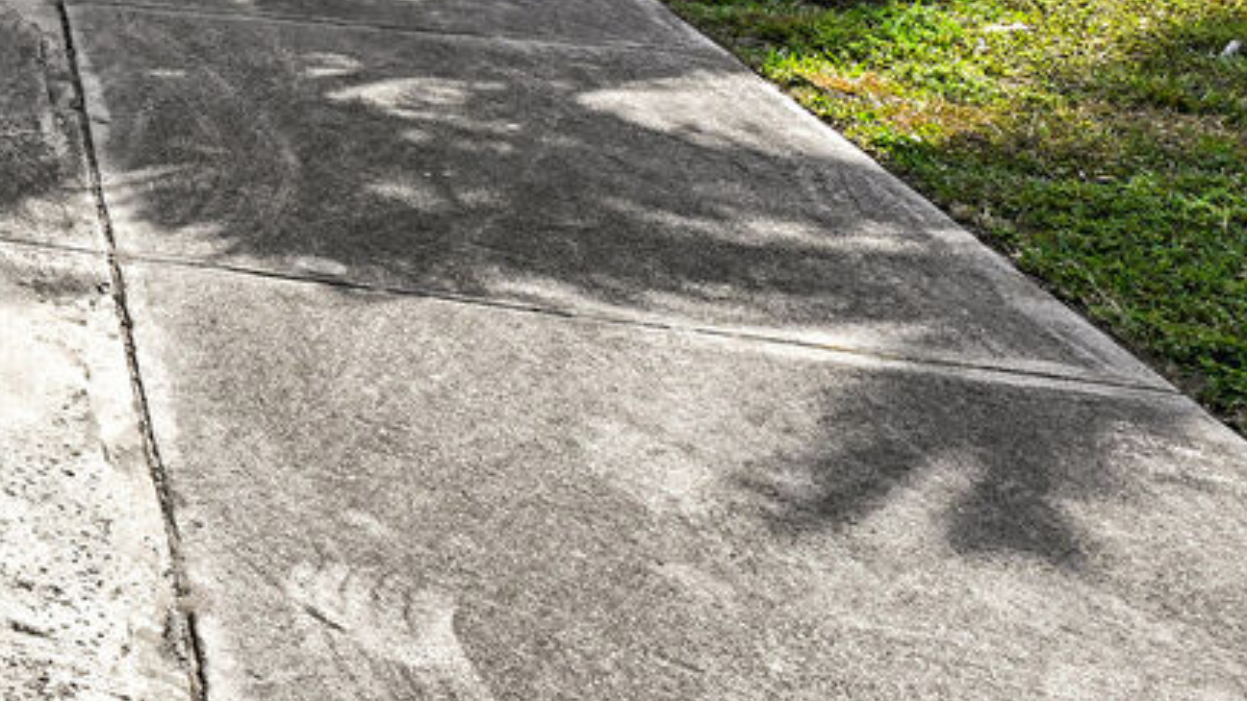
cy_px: -401
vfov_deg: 18.8
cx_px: -895
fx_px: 1819
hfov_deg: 23.5
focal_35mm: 55
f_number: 10
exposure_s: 1/40
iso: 40
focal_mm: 14
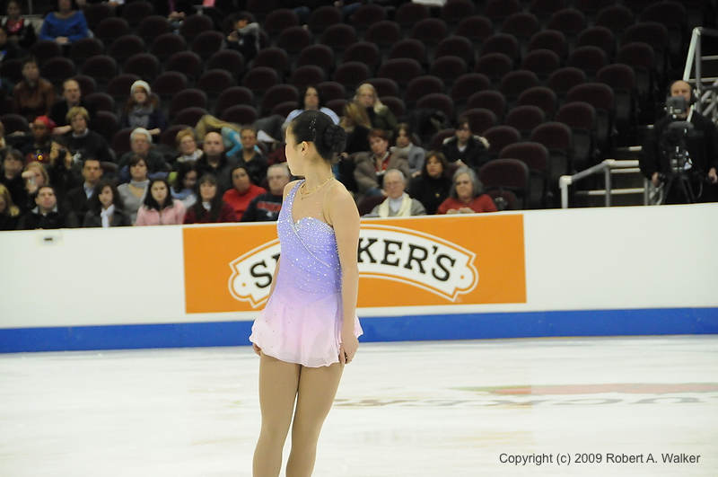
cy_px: 238
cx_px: 359
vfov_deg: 8.7
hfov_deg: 13.1
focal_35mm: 158
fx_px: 3137
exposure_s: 1/640
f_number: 5.6
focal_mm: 105
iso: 3200
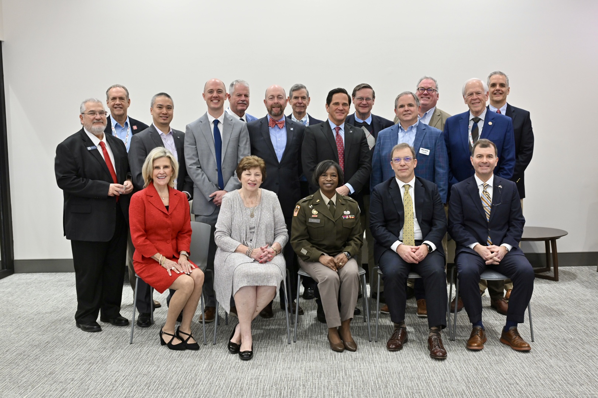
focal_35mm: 42
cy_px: 199
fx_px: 698
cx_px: 299
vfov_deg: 31.9
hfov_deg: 46.4
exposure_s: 1/250
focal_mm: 42
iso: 1600
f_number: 4
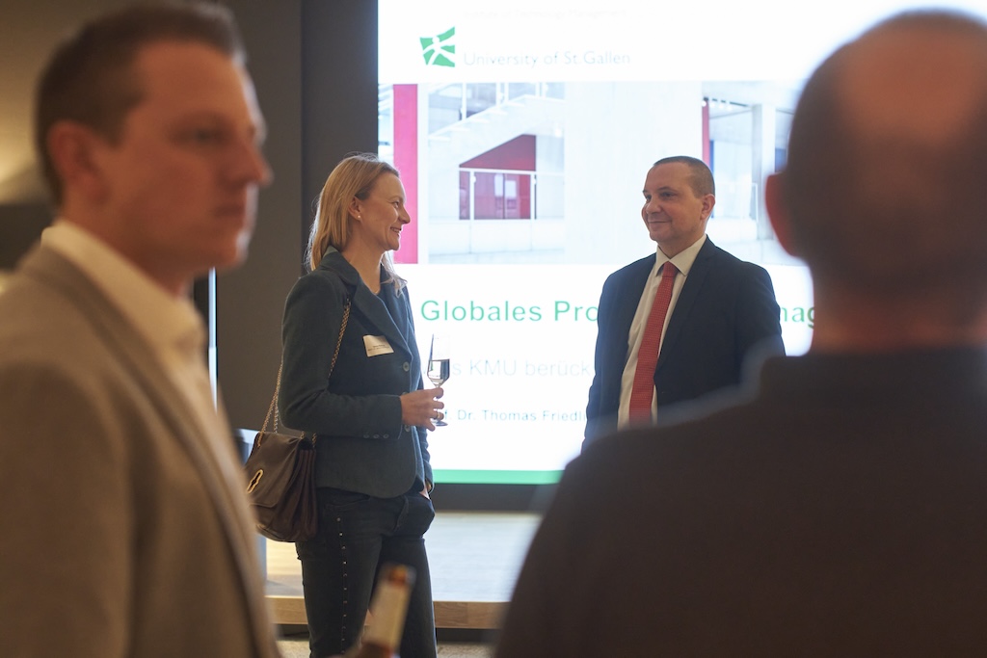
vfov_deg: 18.2
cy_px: 329
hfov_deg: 27.0
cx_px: 494
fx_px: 2056
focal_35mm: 75
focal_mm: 50
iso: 2500
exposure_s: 1/200
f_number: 2.8
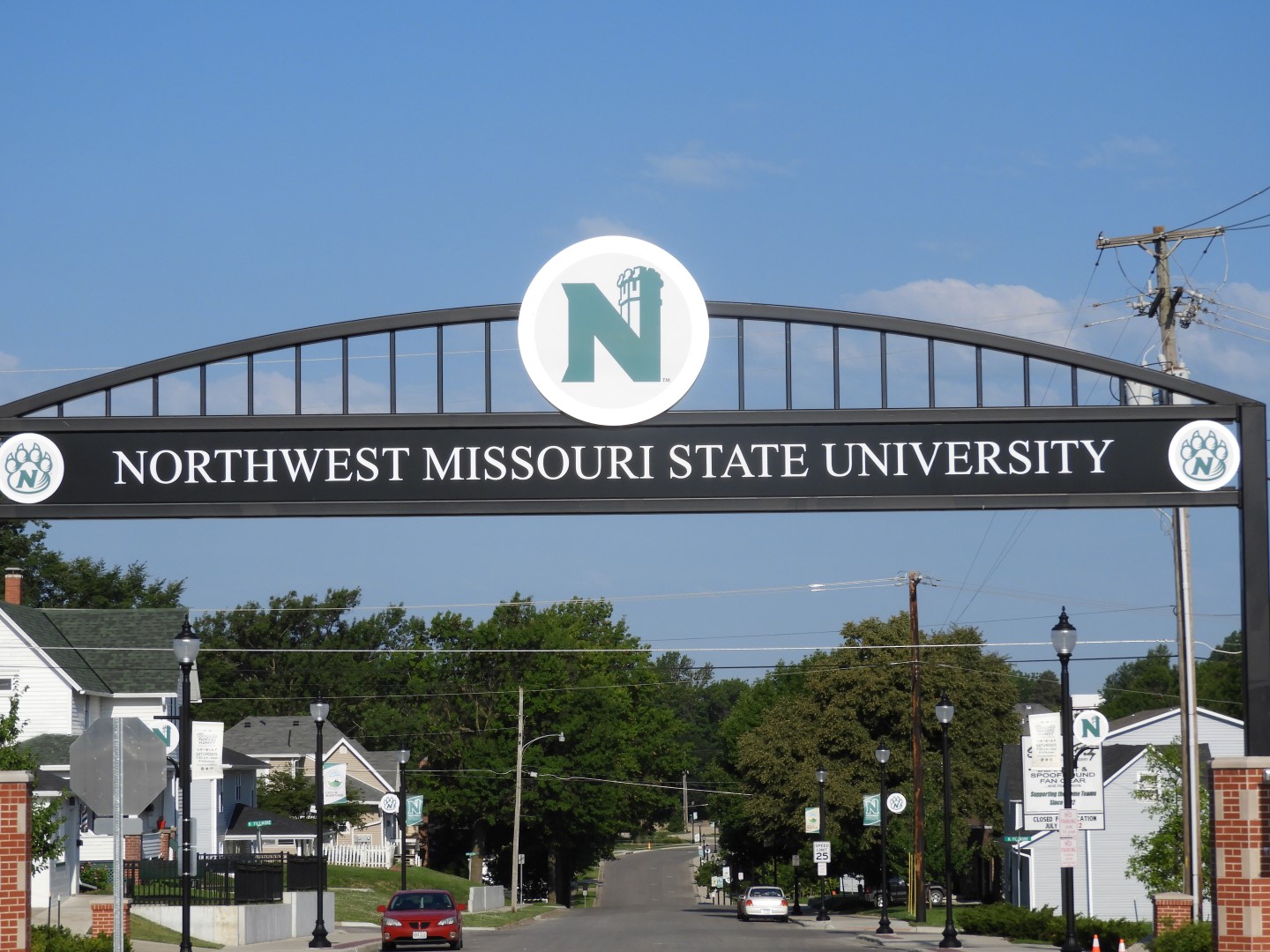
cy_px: 476
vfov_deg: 14.1
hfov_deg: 18.7
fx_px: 3852
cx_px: 635
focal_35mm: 105
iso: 100
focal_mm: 18.8
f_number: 4.8
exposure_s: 1/1000
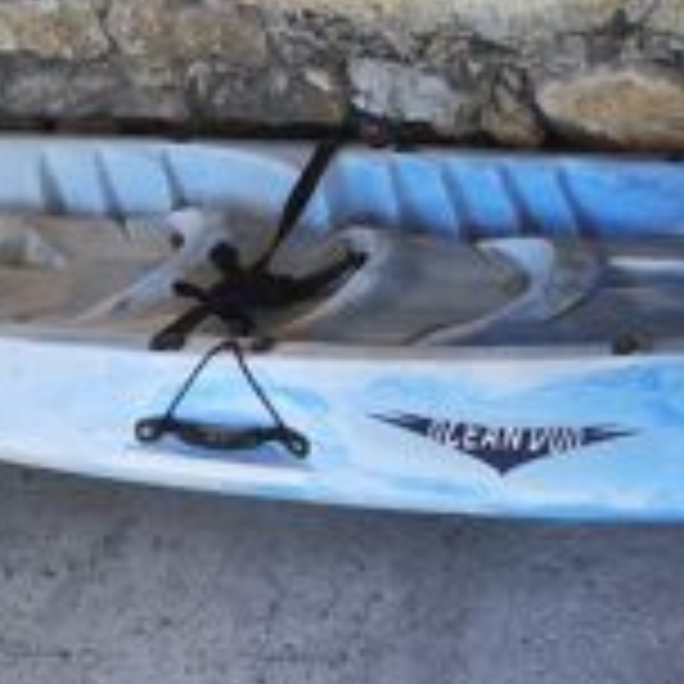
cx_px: 472
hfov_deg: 26.7
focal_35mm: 64
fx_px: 1431
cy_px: -94
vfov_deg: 24.8
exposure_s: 1/100
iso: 135
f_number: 1.69
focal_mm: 7.01
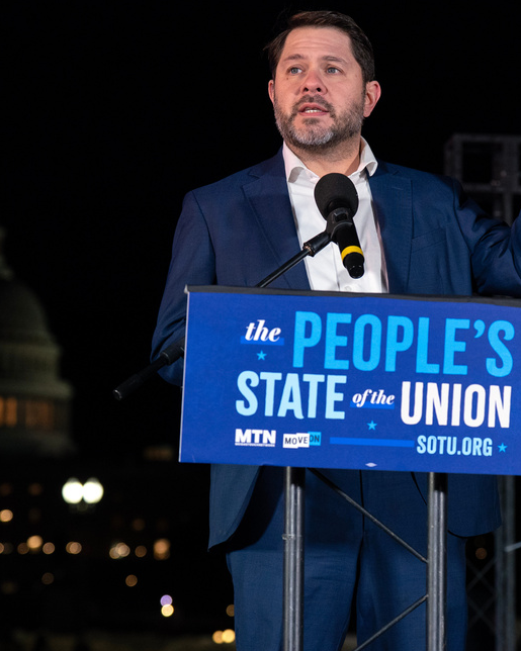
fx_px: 2217
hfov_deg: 13.4
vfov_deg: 16.7
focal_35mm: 115
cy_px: 310
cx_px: 338
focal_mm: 77
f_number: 4
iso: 2000
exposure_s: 1/320
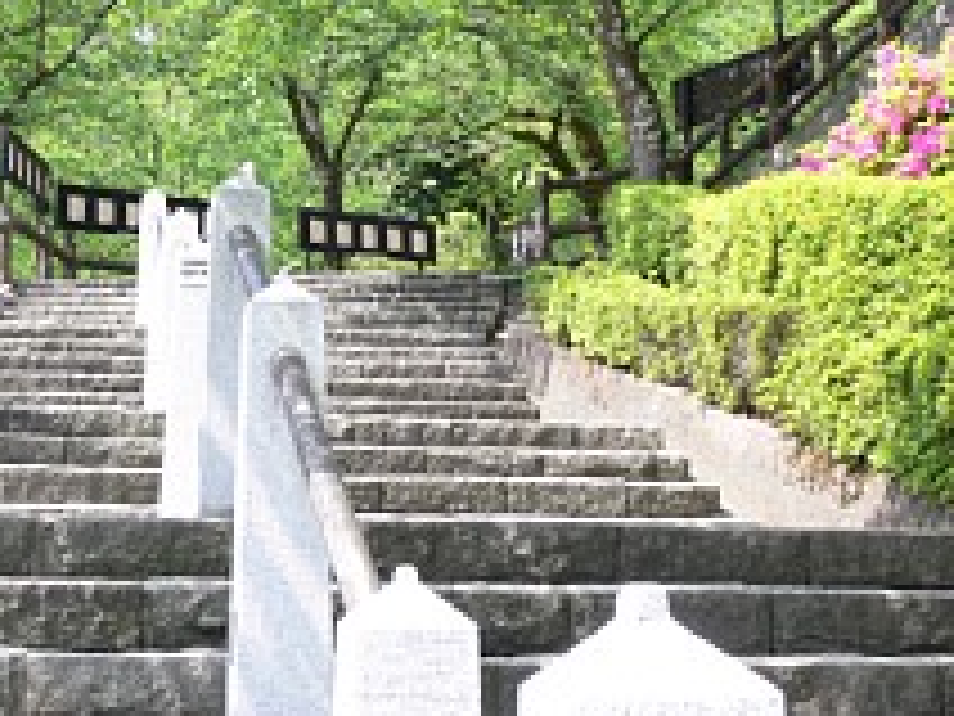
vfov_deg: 22.1
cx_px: 288
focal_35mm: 66
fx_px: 1819
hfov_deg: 29.1
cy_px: 189
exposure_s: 1/100
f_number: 4.5
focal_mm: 7.4
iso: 80
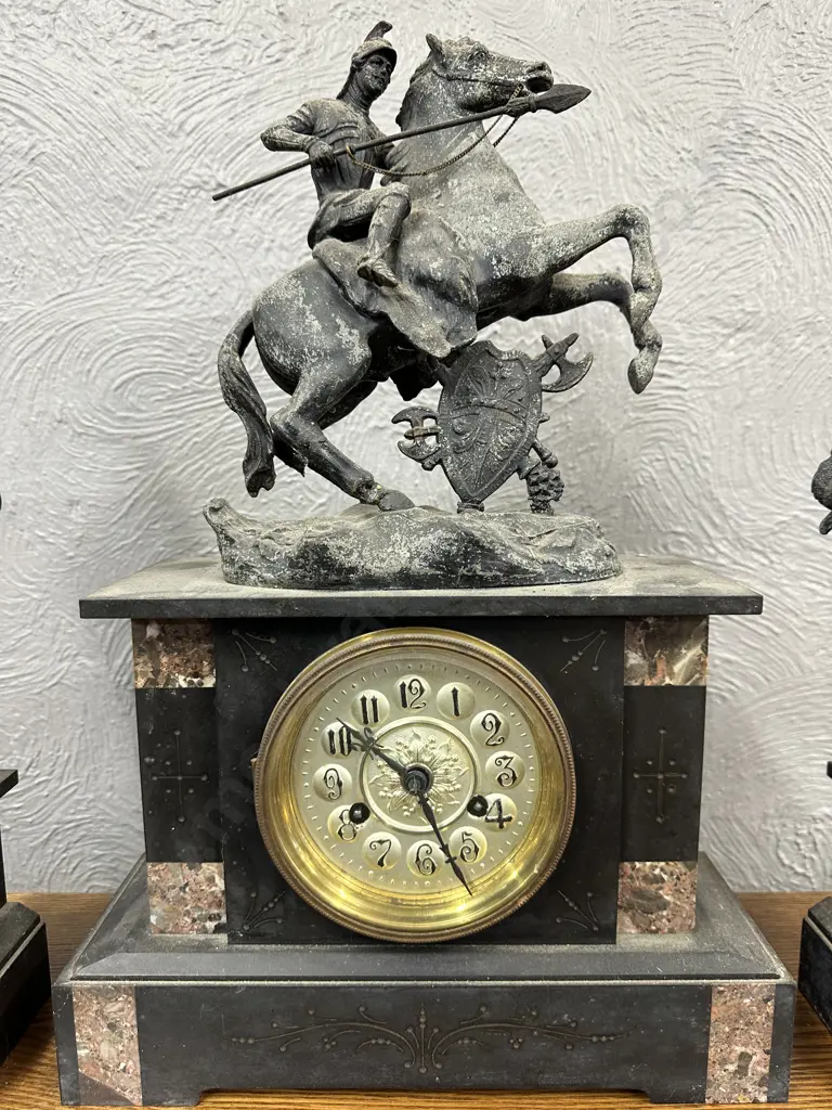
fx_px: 769
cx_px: 416
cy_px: 555
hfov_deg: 56.8
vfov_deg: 71.6
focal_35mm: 24
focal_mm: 6.86
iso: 160
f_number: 1.78
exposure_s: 1/50
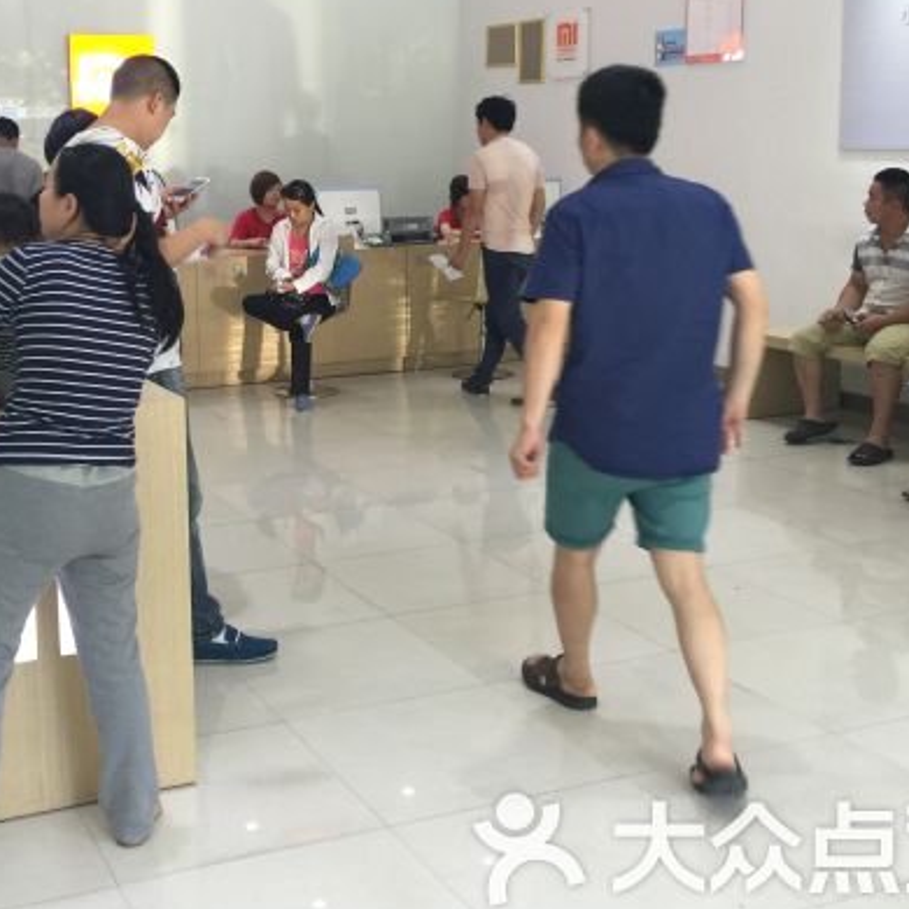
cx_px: 242
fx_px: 1367
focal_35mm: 46
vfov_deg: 36.6
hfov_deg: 36.1
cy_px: 358
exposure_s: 1/15
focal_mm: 4.15
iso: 32
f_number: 2.2
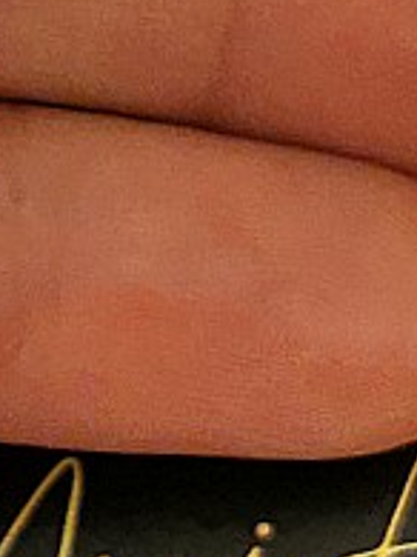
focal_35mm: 233
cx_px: -24
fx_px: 3747
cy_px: 91
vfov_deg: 8.5
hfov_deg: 6.3
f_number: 1.6
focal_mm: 5.56
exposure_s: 1/50
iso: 200
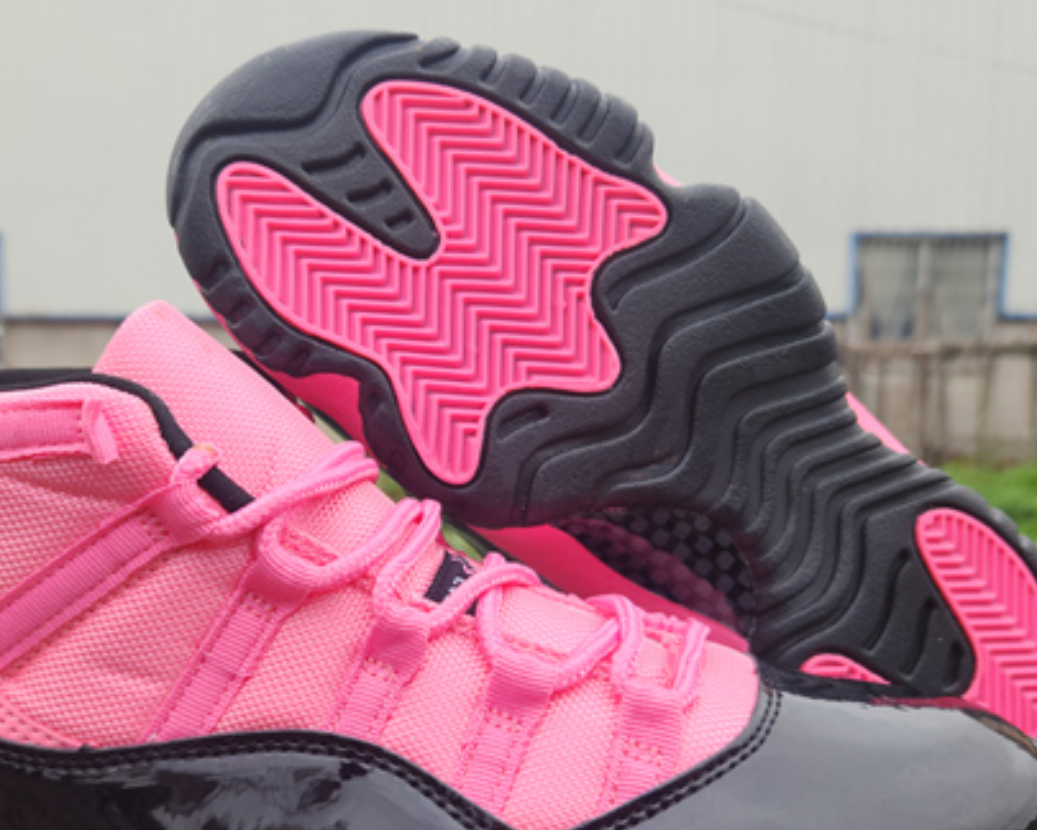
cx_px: 417
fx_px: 1105
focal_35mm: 36
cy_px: 567
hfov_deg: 50.0
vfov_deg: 40.5
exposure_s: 1/50
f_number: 1.8
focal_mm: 5.4
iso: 20
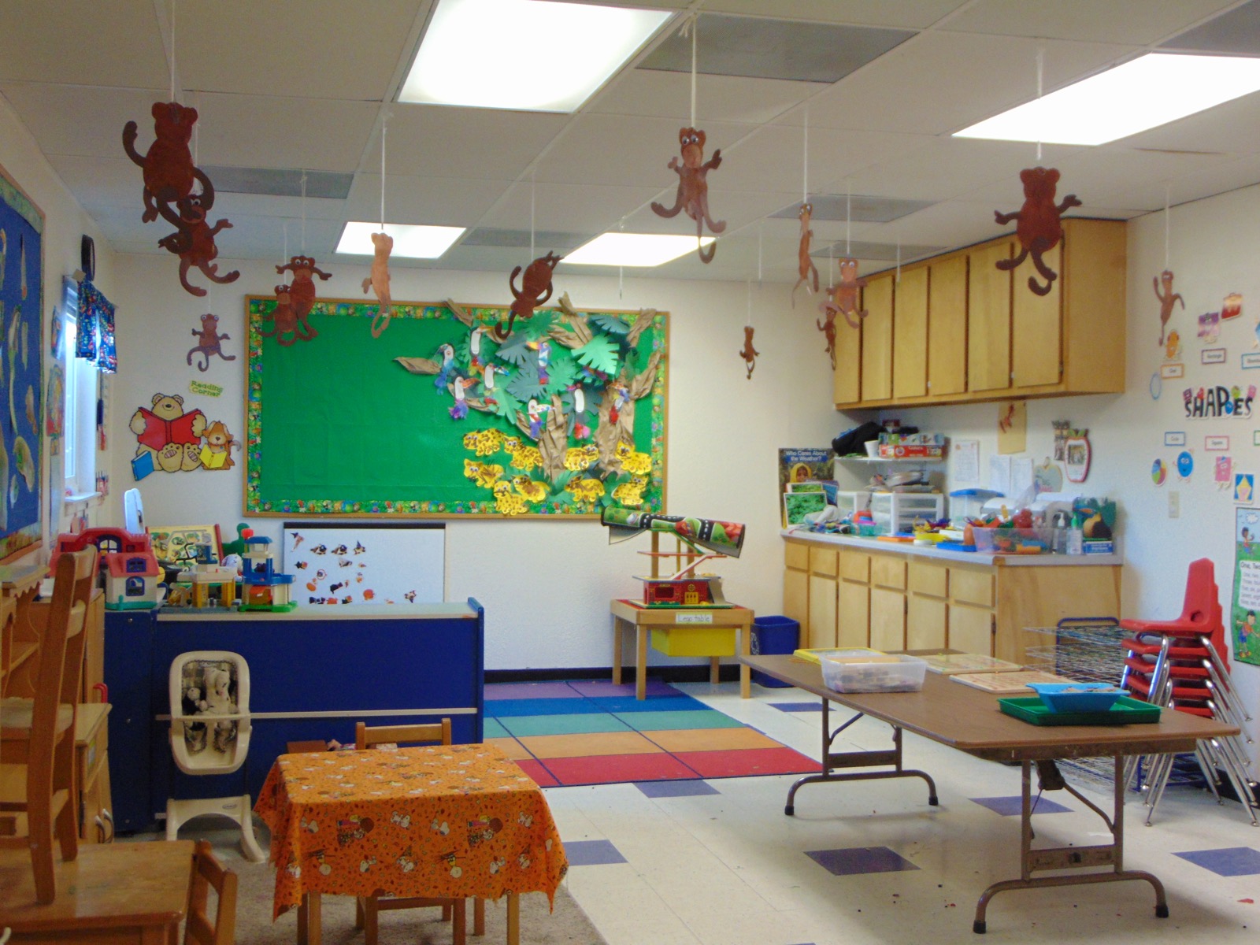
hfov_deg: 44.8
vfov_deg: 34.3
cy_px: 472
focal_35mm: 42
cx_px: 630
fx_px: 1529
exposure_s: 1/30
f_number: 3.3
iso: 250
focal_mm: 7.6
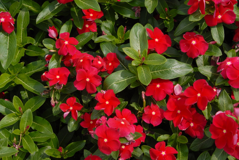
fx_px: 498
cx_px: 120
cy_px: 80
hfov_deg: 27.0
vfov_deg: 18.2
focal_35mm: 75
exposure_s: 1/350
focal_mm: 50
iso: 400
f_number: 10
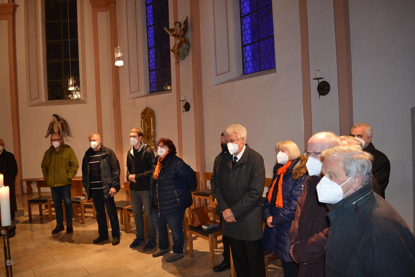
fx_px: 311
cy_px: 138
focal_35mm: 27
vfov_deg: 47.9
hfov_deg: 67.4
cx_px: 208
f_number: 3.5
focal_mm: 18
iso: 2000
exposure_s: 1/60
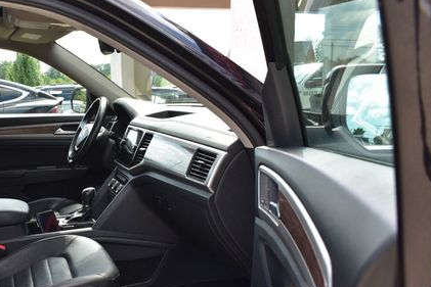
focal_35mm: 41
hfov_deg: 45.8
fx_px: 491
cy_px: 199
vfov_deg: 32.3
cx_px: 111
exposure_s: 1/160
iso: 400
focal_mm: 18
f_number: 9
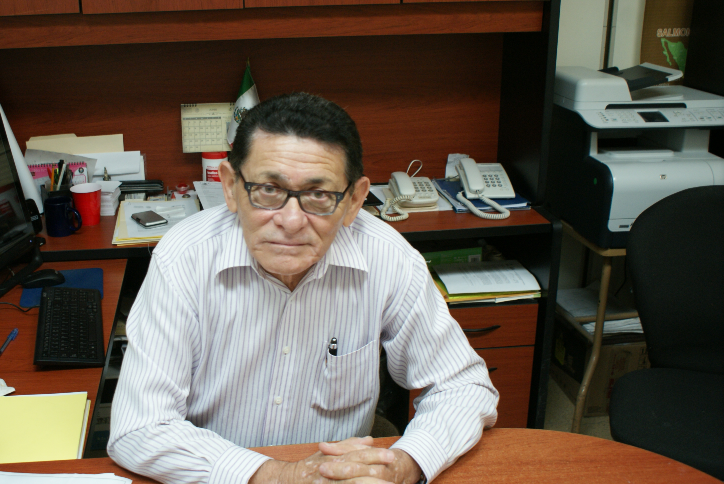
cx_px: 362
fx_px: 785
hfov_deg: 49.5
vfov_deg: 34.3
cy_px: 242
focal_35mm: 39
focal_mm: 26
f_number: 4.5
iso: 400
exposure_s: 1/10
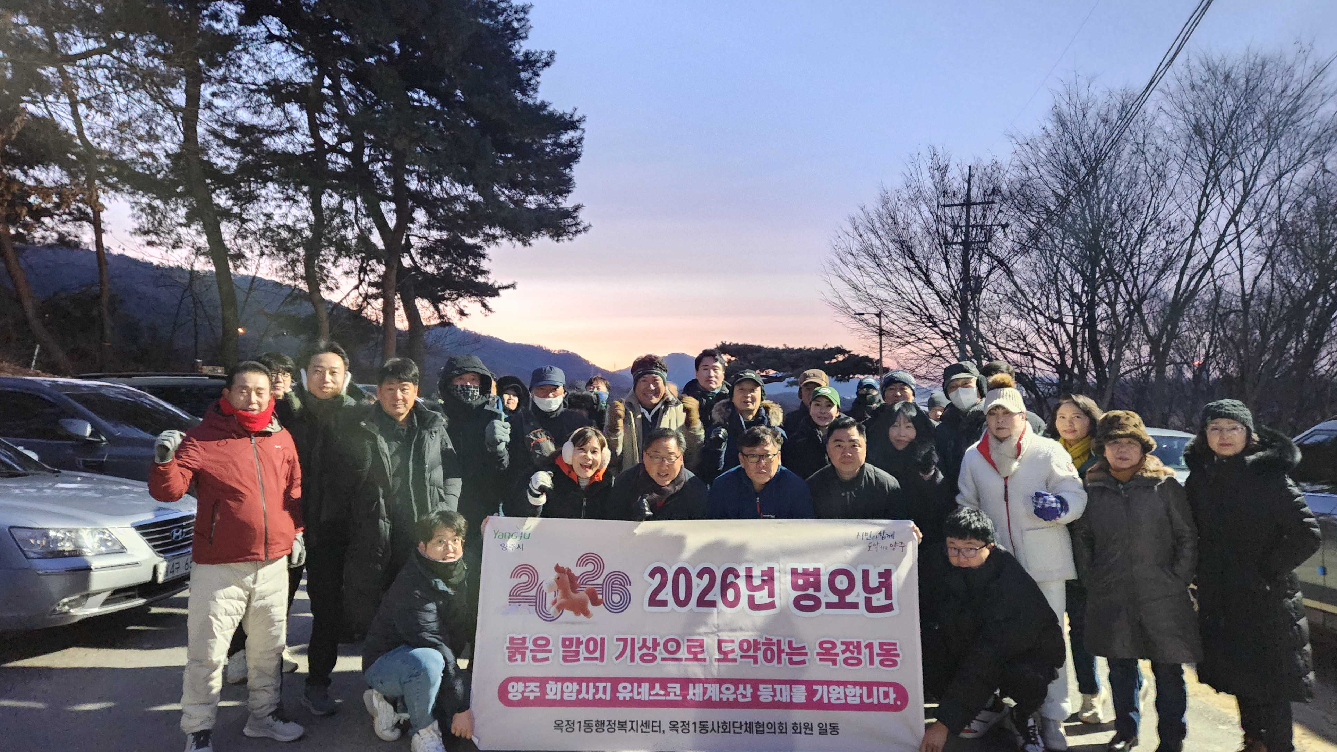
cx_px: 646
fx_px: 922
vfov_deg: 44.4
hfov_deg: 71.9
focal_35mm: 26
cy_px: 357
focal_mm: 5.4
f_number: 1.8
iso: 3200
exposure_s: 1/9.99
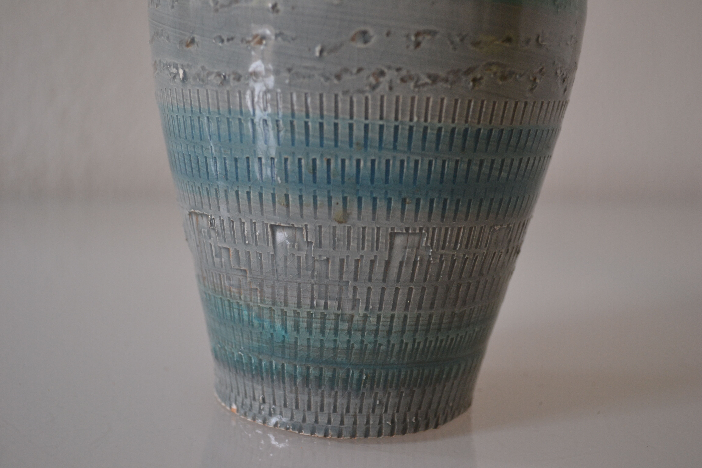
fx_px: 994
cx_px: 351
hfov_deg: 38.9
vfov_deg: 26.5
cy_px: 234
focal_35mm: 51
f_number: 5
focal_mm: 34
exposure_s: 1/15
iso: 640
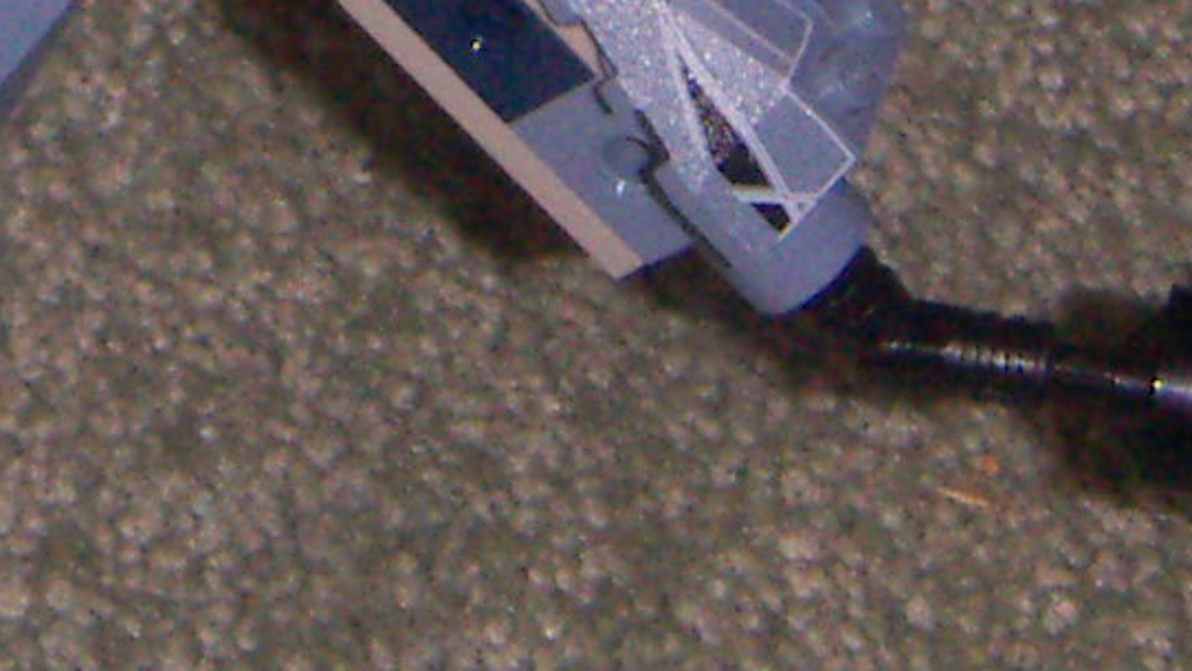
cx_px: 345
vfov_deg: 5.5
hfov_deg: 9.9
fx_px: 6891
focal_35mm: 218
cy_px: -359
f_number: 6.7
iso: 200
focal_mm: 7
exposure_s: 1/50
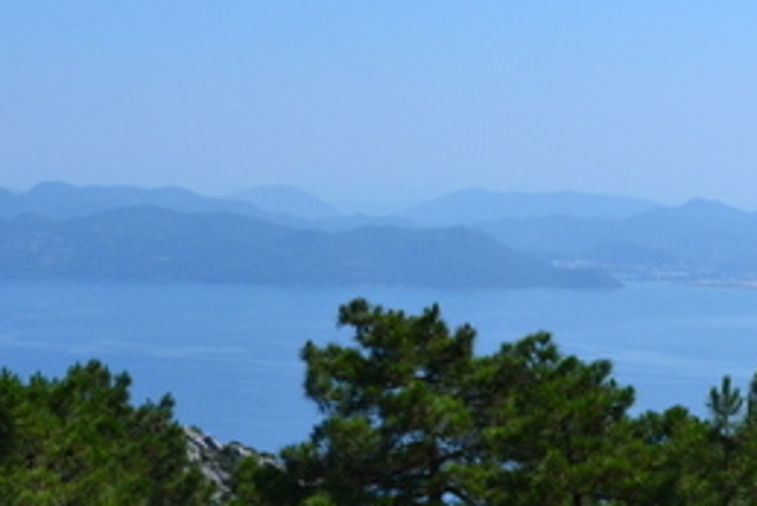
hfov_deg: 20.0
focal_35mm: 102
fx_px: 2146
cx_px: 389
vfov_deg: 13.4
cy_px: 196
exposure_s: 1/400
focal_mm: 22
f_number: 11
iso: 400
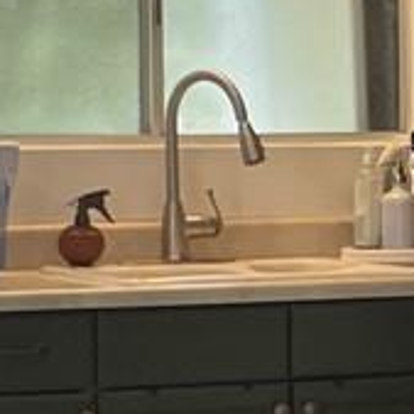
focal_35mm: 218
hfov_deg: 7.8
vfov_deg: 8.0
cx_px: 725
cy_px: 186
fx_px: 2950
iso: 100
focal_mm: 4.2
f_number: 1.6
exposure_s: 1/118
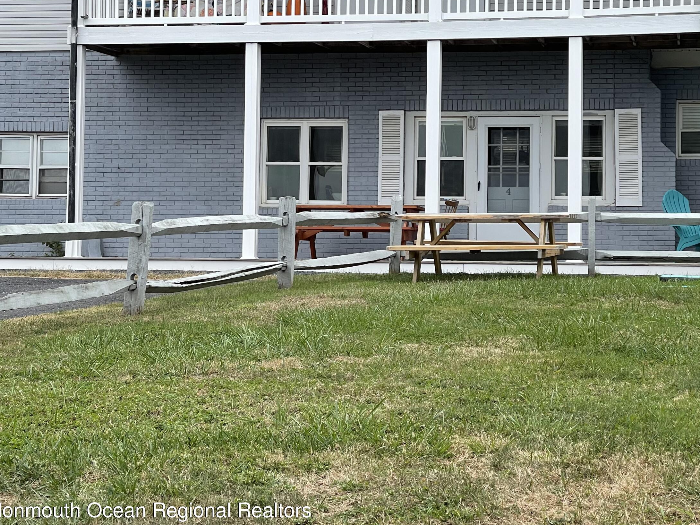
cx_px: 399
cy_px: 182
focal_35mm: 88
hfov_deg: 22.2
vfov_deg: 16.7
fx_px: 1779
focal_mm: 7.5
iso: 20
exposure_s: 1/394
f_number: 2.2
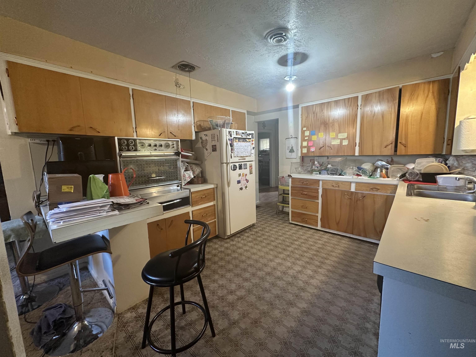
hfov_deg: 102.1
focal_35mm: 14
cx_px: 238
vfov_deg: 85.7
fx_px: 193
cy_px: 178
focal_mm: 2.22
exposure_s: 1/60
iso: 250
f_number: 2.2
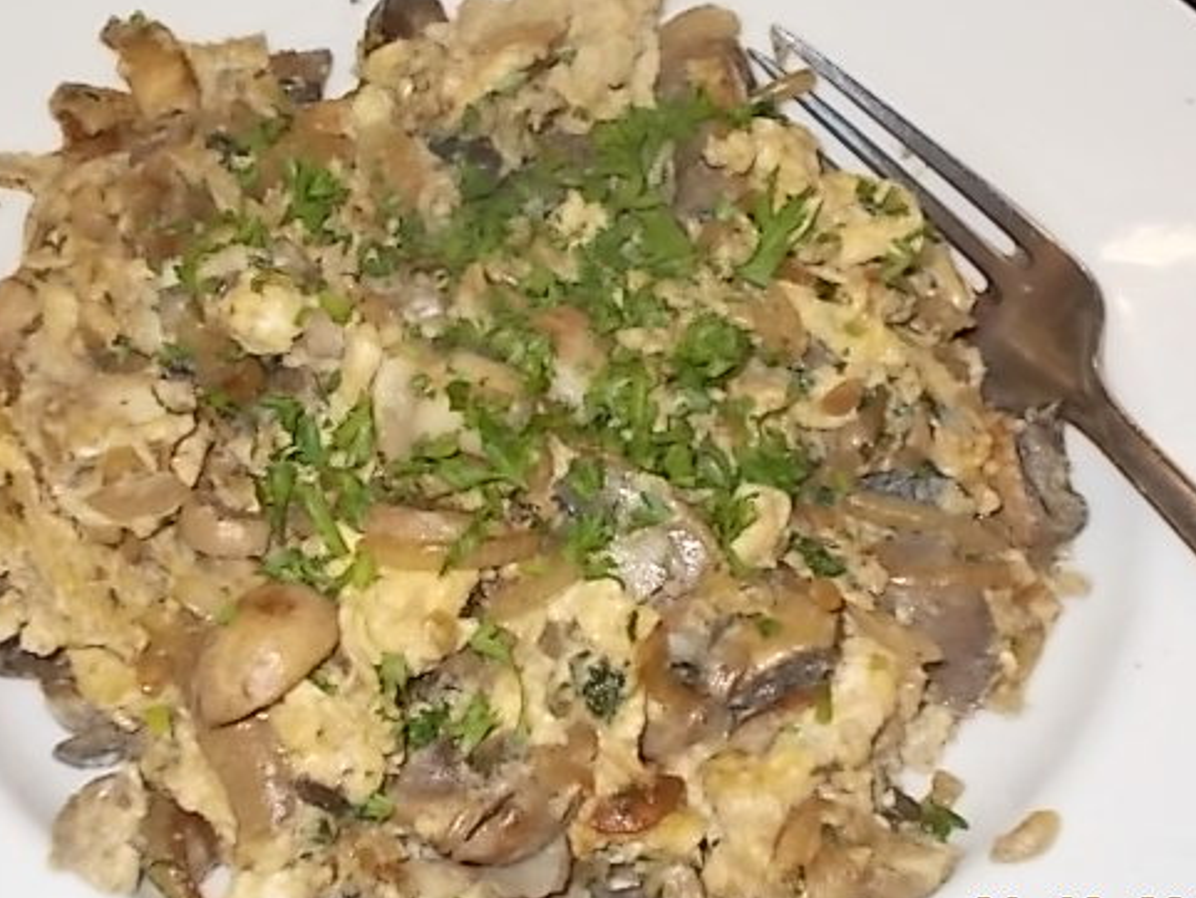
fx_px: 2662
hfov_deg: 25.3
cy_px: 466
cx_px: 529
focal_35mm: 77
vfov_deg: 19.2
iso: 200
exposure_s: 1/30
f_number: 4.9
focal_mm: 10.3
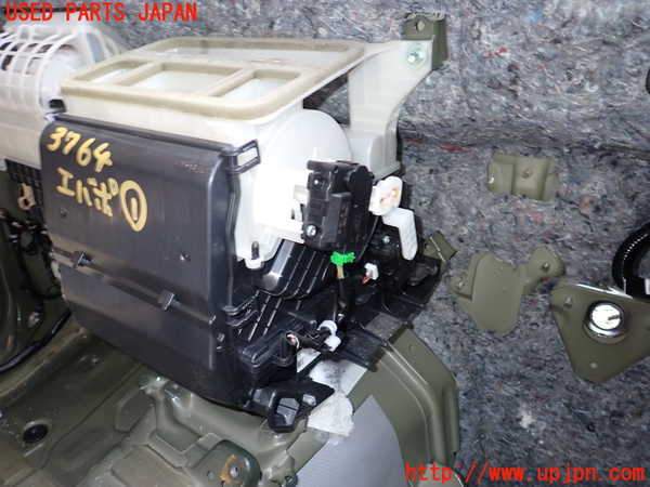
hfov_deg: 69.4
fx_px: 469
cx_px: 325
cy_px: 244
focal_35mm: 25
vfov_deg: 54.9
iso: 200
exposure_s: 1/30
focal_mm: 4.5
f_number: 5.6
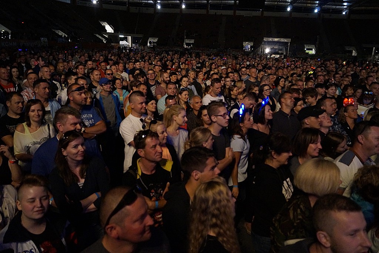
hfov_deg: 67.4
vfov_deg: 47.9
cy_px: 126
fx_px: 284
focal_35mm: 27
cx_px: 190
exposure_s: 1/60
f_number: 3.5
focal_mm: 18
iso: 3200
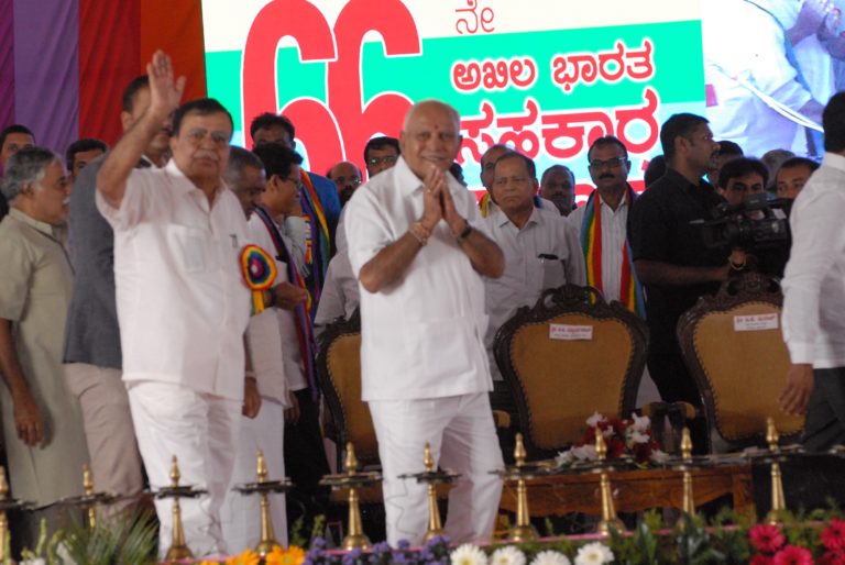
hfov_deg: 10.1
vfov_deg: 6.8
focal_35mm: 202
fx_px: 4758
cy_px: 282
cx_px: 422
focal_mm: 135
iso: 1600
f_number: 4.8
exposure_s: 1/200
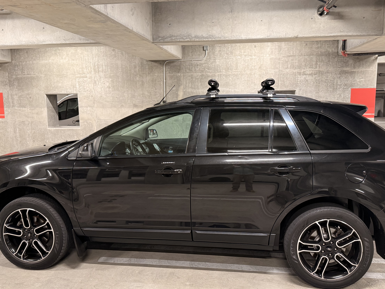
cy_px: 147
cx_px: 199
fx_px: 345
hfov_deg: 58.3
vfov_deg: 45.4
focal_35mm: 31
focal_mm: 6.76
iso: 320
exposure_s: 1/60
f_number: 1.78
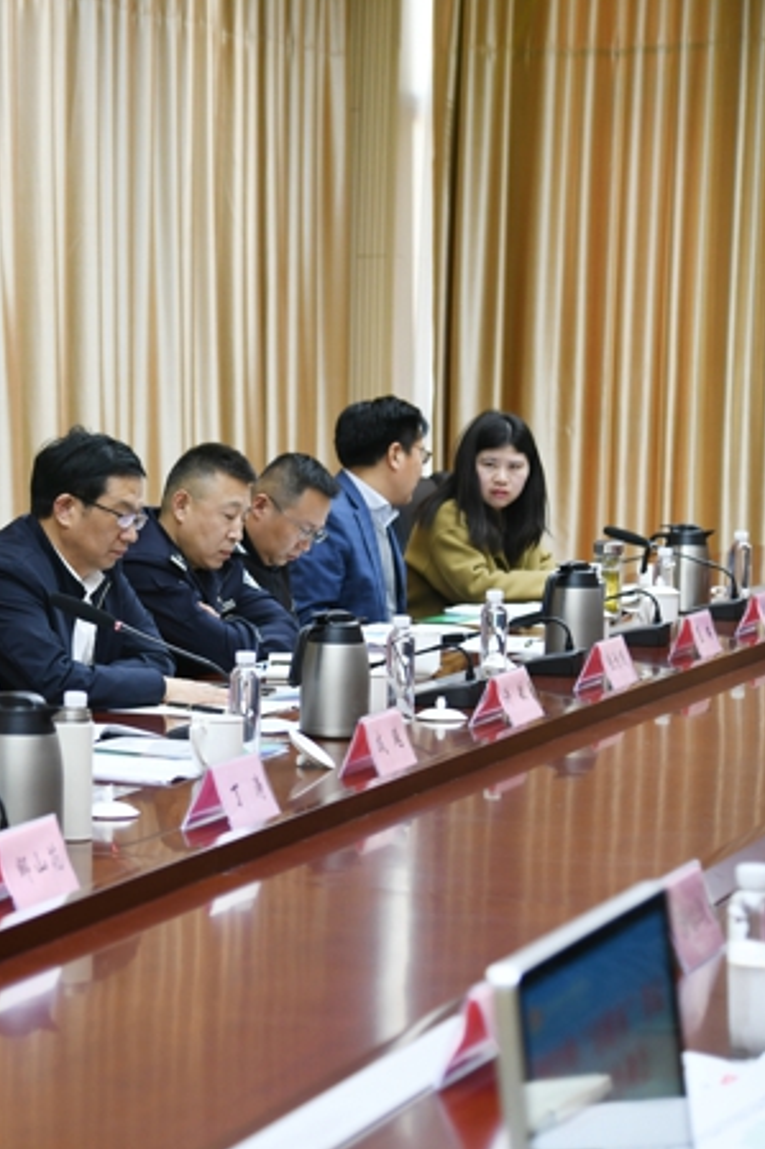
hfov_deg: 12.7
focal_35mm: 106
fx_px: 3381
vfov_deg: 19.3
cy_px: 577
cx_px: -23
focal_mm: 70
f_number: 4
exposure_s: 1/80
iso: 800
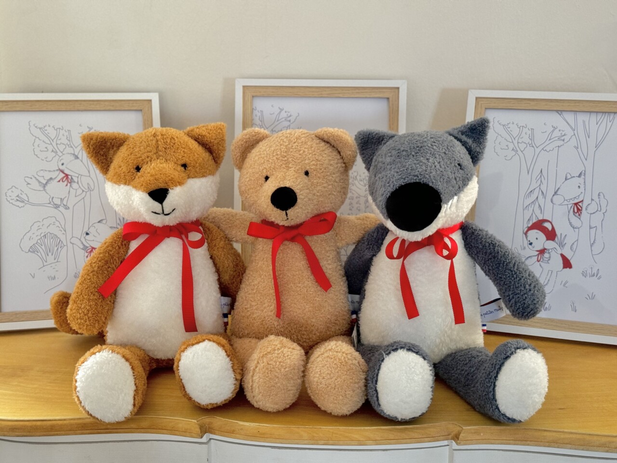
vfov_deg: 30.3
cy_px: 232
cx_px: 308
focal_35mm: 48
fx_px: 856
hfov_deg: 39.7
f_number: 1.78
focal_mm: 6.76
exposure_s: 1/48
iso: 250
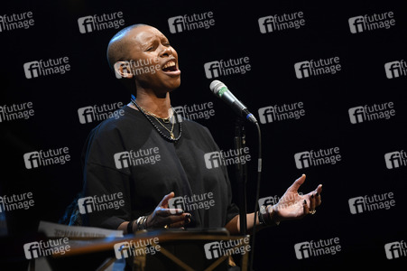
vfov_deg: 7.8
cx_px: 204
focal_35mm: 175
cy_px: 136
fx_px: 1977
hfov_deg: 11.8
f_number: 3.5
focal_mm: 175
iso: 1600
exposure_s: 1/320
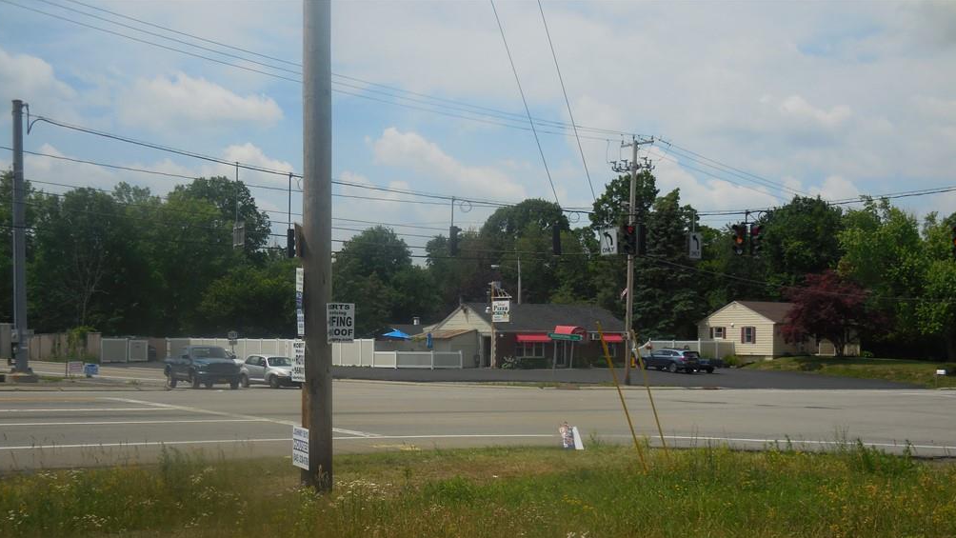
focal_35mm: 50
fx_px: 1268
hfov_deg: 41.3
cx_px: 476
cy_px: 364
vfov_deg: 23.8
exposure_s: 1/2000
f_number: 4.2
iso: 125
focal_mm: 8.1
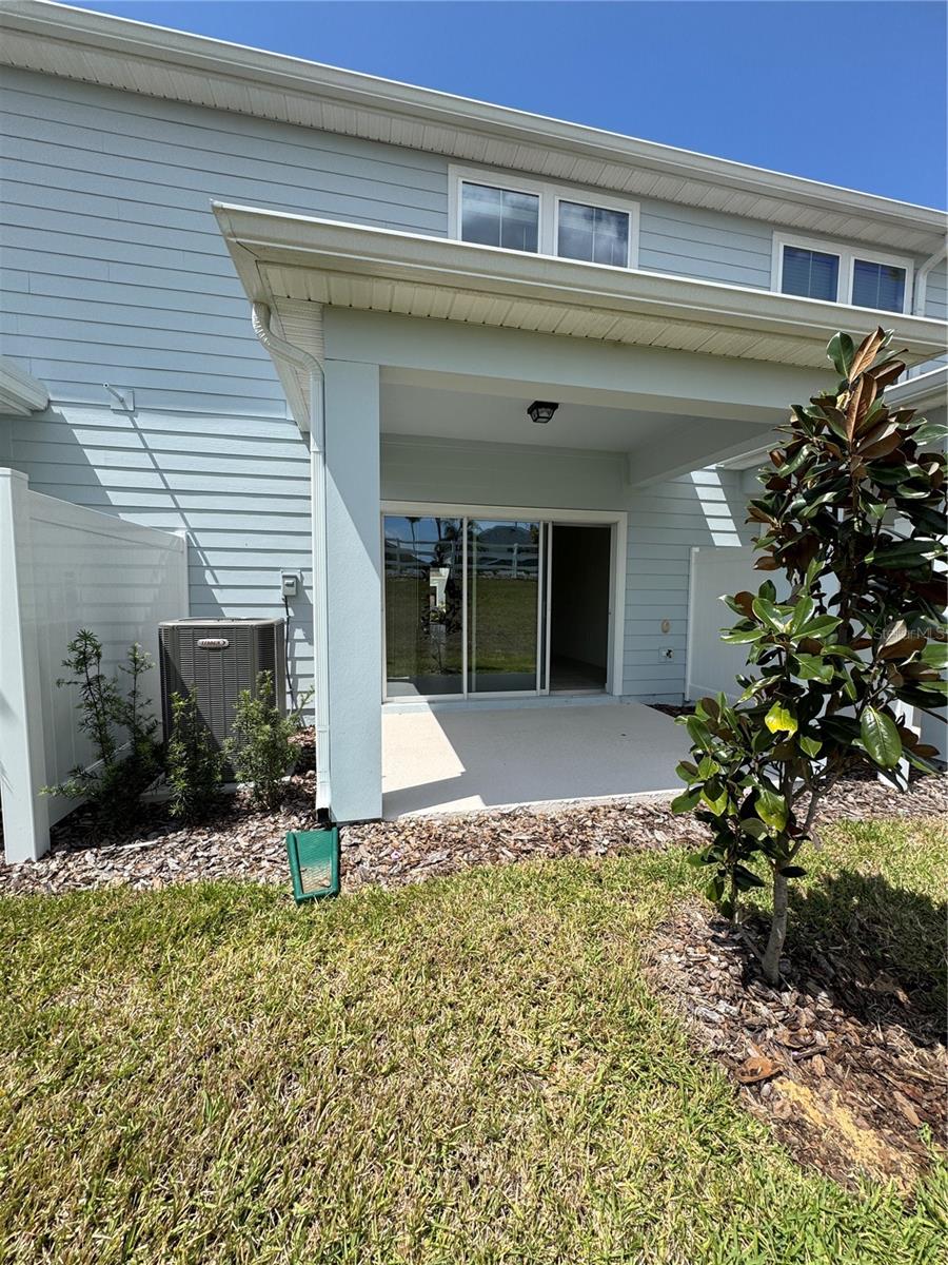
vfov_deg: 102.1
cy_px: 632
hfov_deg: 85.7
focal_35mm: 14
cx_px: 474
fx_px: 511
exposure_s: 1/1536
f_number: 2.2
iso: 50
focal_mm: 2.22
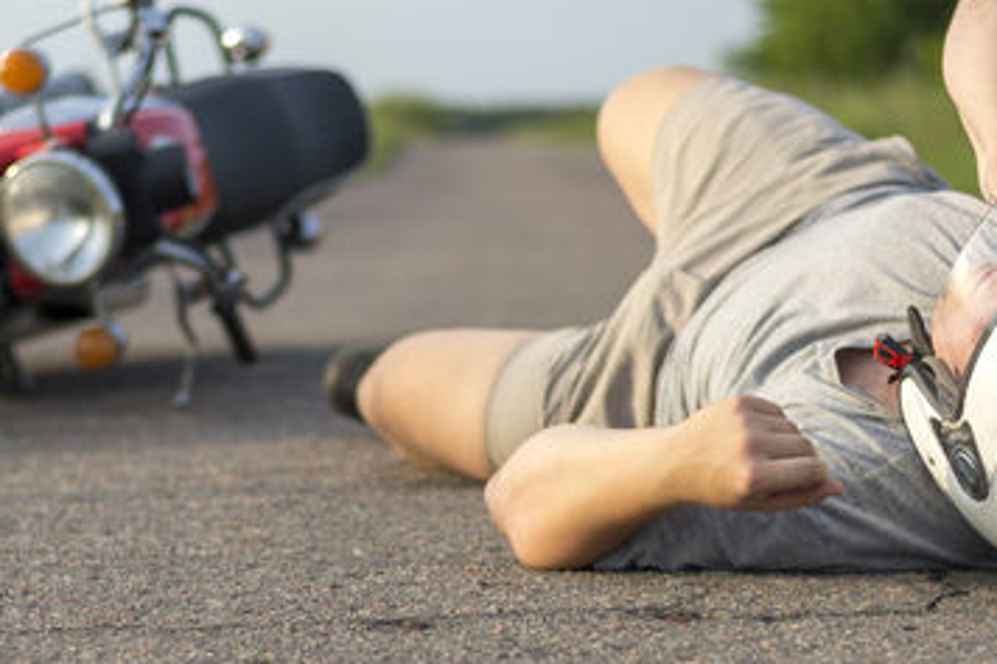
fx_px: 3294
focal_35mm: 119
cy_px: 548
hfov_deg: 17.2
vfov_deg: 11.5
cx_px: 349
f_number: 2
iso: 100
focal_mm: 50
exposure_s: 1/2000
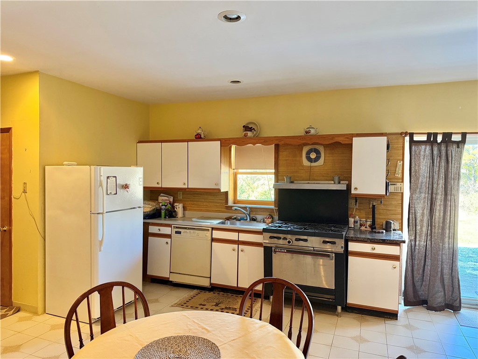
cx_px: 239
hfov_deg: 71.6
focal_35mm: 24
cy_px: 180
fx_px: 331
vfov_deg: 56.8
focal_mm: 6.76
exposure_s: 1/60
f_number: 1.78
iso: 400
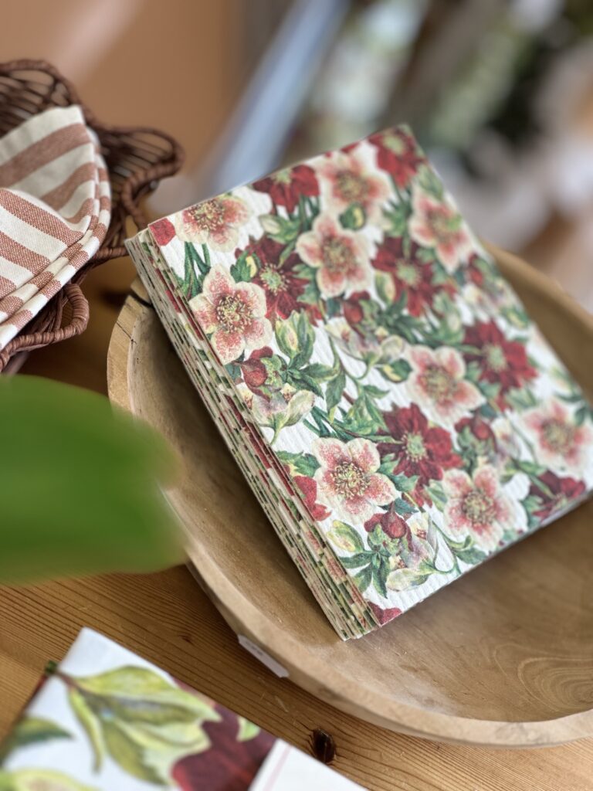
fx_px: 1759
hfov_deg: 19.1
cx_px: 296
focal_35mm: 77
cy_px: 396
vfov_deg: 25.3
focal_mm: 9
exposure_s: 1/100
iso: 80
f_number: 2.8
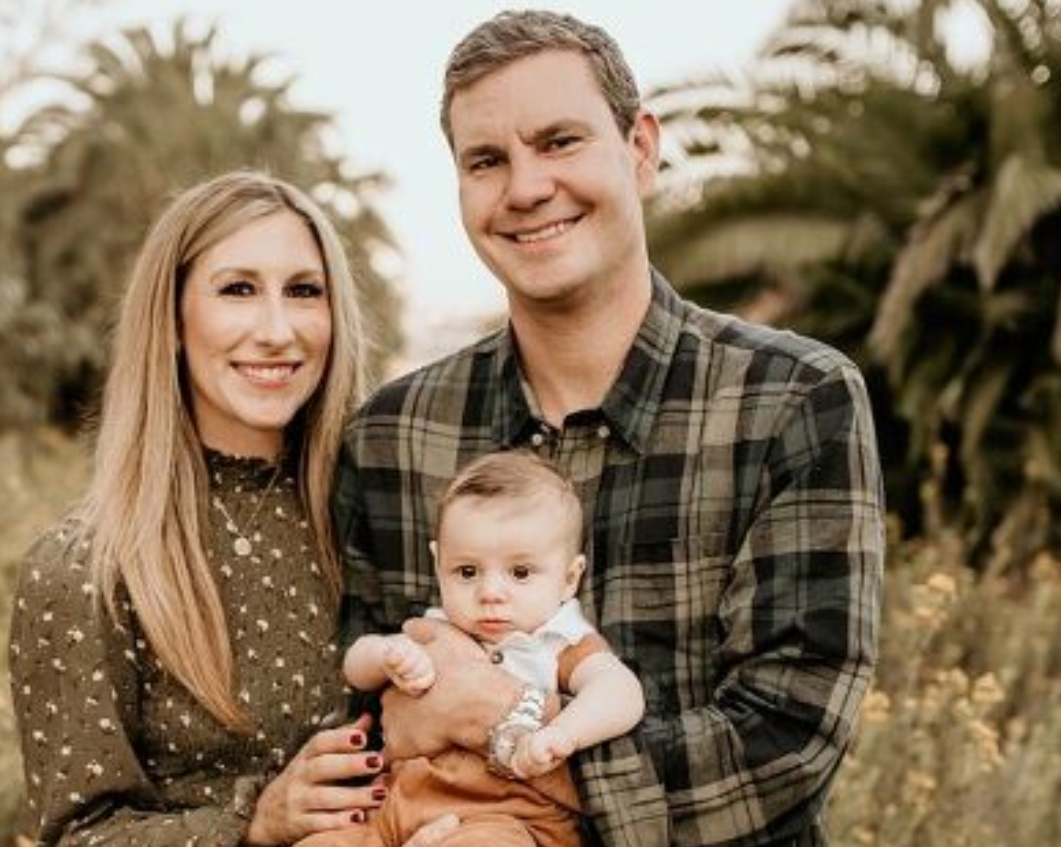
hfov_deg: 28.9
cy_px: 563
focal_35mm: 65
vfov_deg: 23.4
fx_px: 2040
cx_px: 339
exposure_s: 1/320
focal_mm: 35
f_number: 2.2
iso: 250
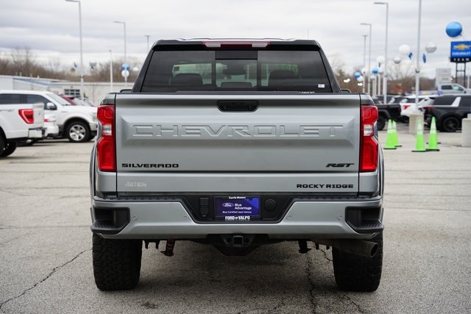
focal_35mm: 72
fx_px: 942
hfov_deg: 28.1
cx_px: 236
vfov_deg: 18.9
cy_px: 157
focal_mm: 72
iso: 100
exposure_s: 1/80
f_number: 5.6
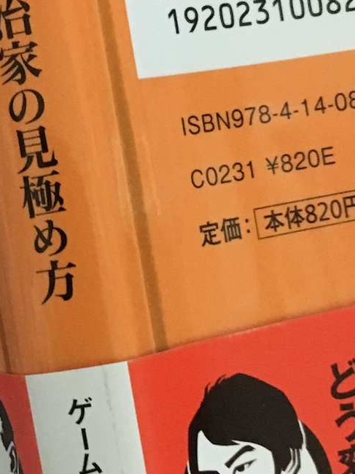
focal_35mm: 90
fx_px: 1231
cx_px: 34
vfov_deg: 21.7
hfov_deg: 16.2
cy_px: 297
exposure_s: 1/15
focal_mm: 4.15
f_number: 2.2
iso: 250
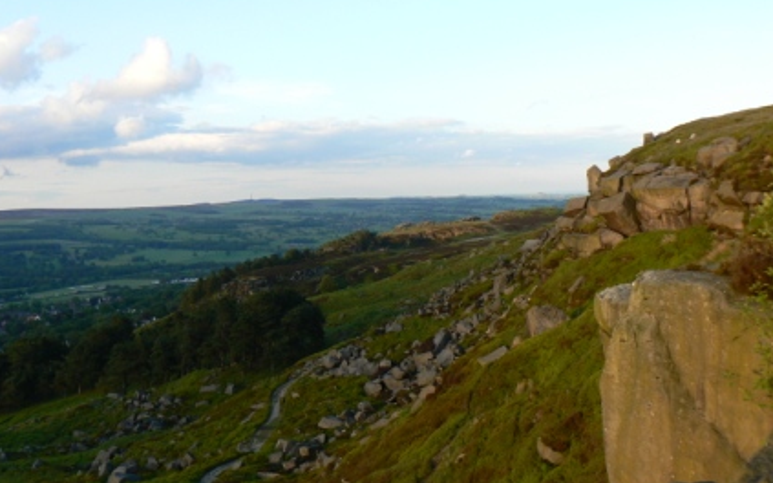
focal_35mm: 39
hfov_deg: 50.4
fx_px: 821
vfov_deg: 32.7
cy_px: 240
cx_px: 386
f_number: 5.6
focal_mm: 6
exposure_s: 1/125
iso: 80
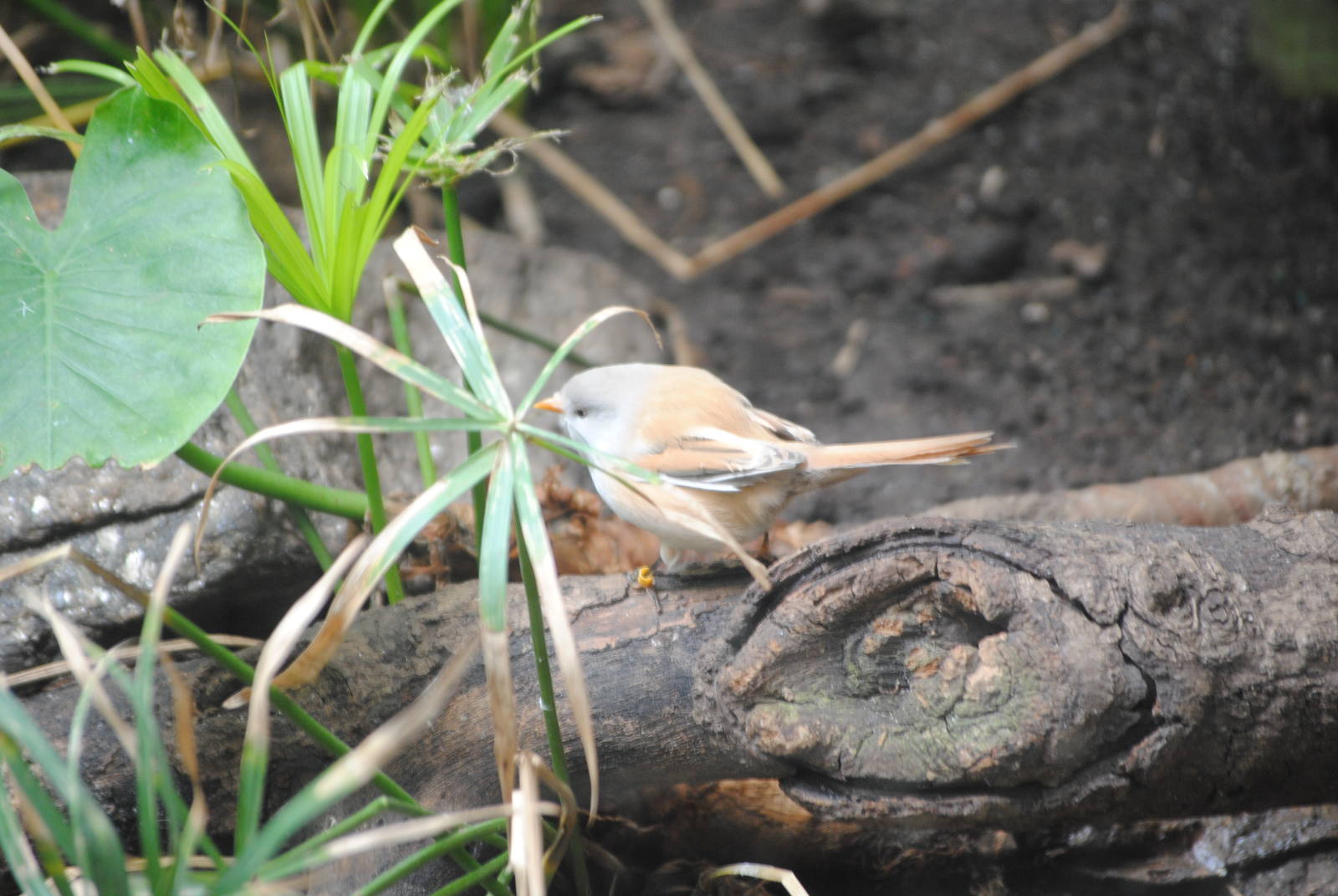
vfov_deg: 6.1
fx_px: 8372
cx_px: 669
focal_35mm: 225
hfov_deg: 9.1
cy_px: 448
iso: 400
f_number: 5
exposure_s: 1/40
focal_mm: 150
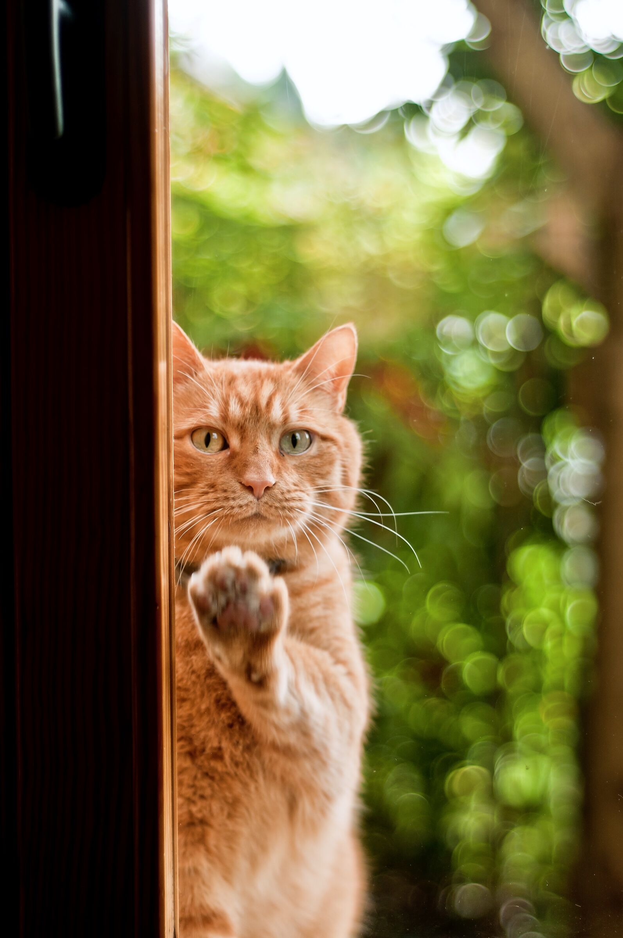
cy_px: 469
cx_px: 312
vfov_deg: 27.0
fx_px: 1953
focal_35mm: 75
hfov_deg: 18.1
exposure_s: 1/250
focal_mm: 50
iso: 200
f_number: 2
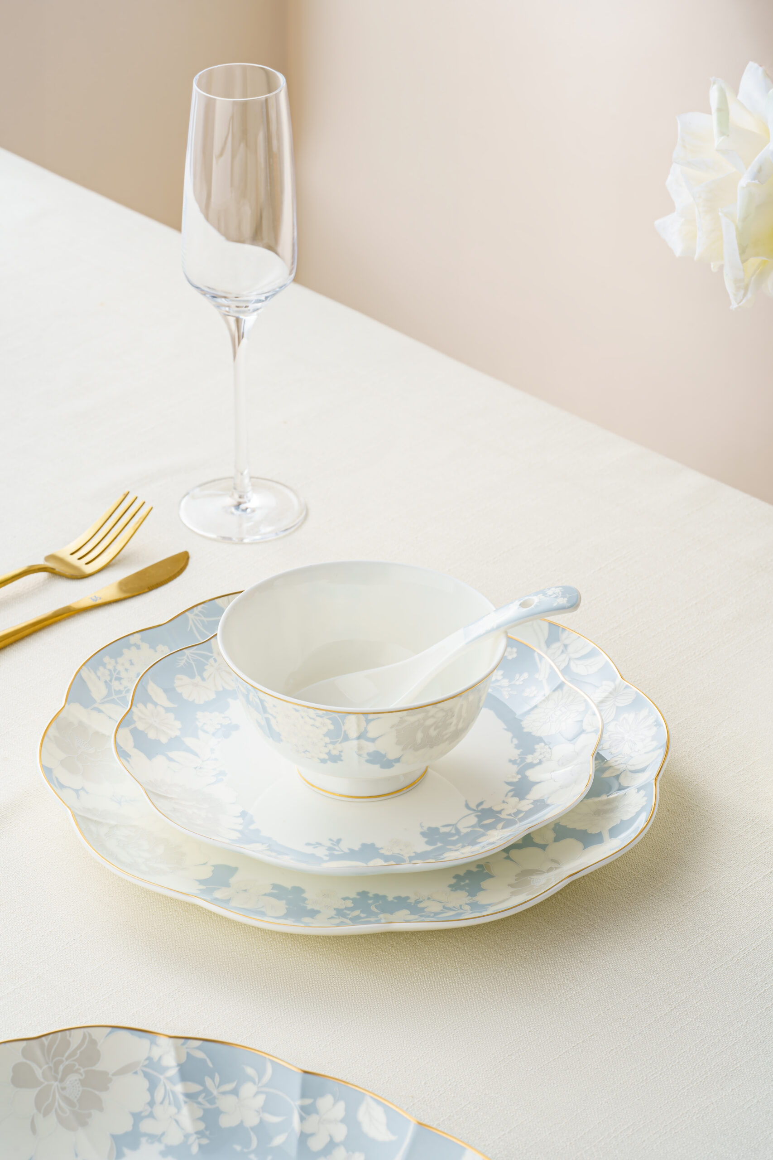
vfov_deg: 19.5
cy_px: 580
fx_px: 3381
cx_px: 386
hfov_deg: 13.0
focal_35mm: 105
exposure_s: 1/125
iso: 100
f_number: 13
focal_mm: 105
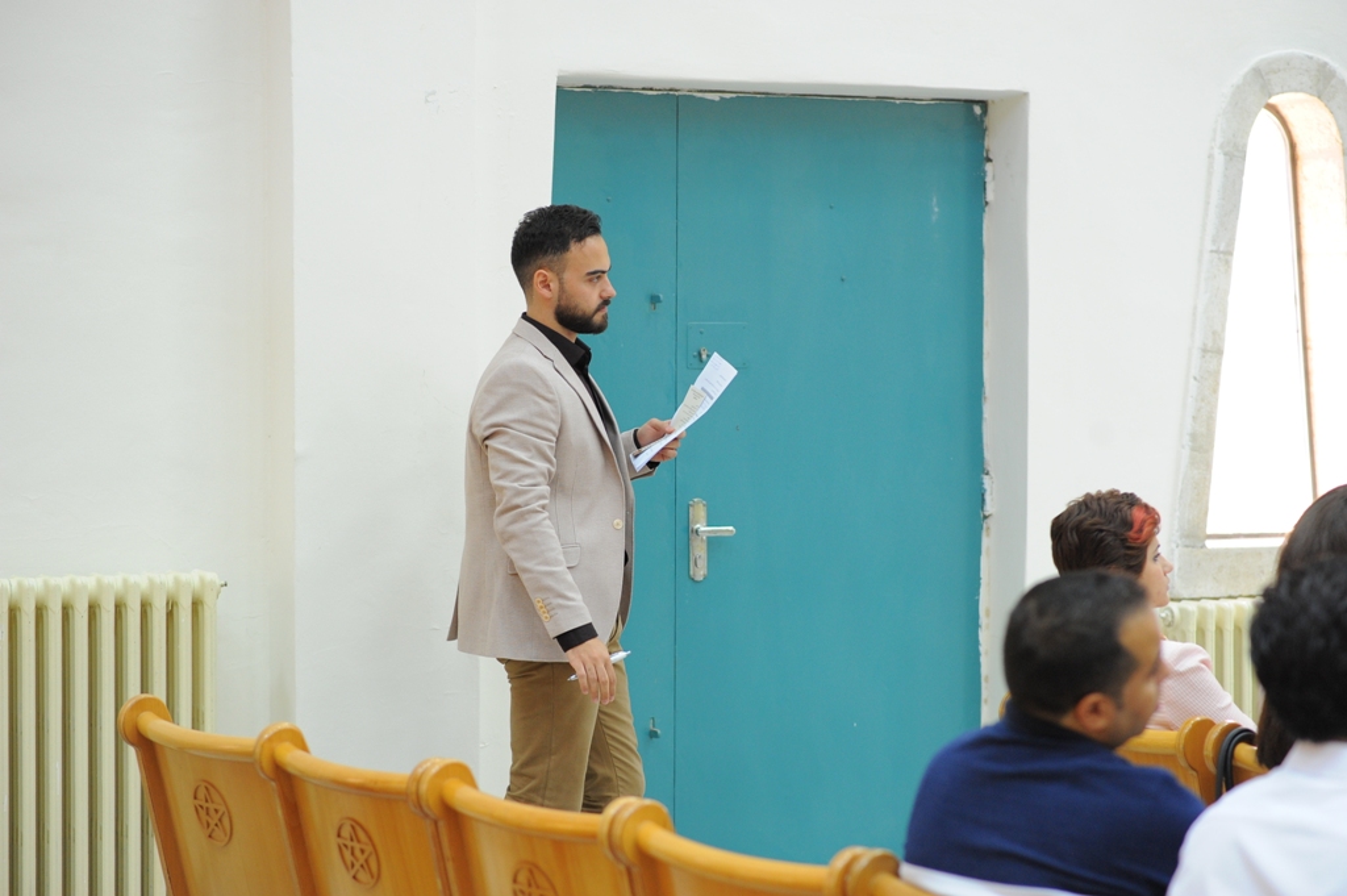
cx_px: 674
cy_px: 448
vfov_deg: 16.0
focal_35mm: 85
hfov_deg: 23.9
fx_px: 3178
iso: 1600
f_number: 3.2
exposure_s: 1/125
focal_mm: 85
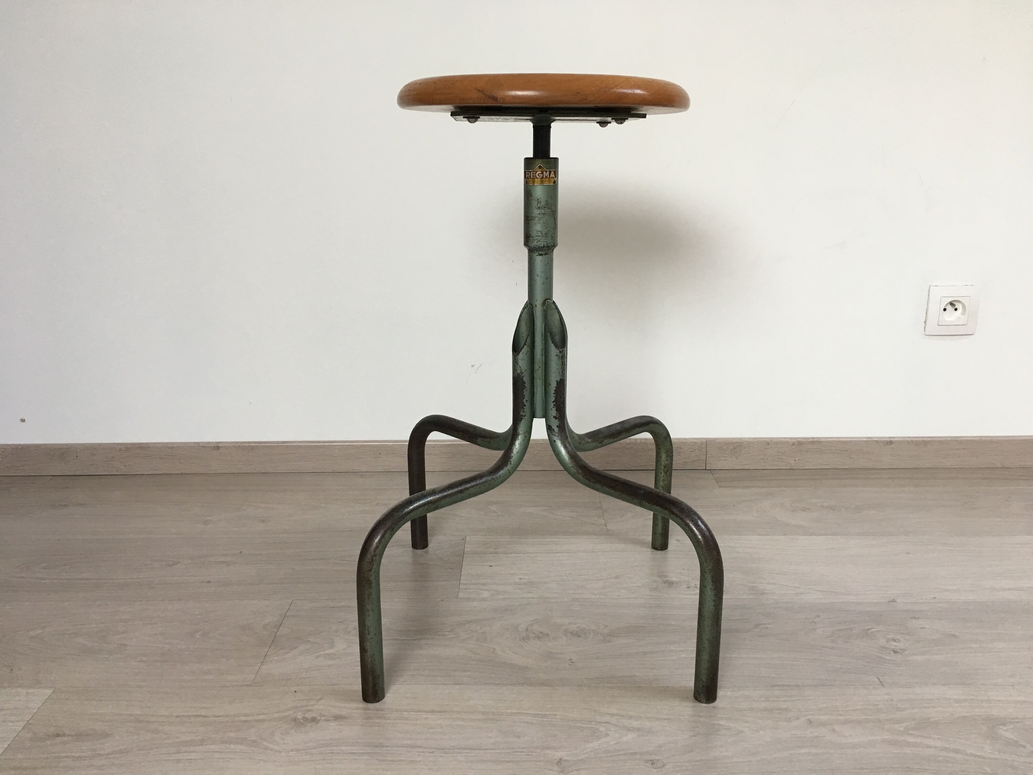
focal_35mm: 29
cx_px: 516
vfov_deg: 48.2
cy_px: 388
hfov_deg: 61.7
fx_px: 865
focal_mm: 4.15
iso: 50
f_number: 2.2
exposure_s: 1/33
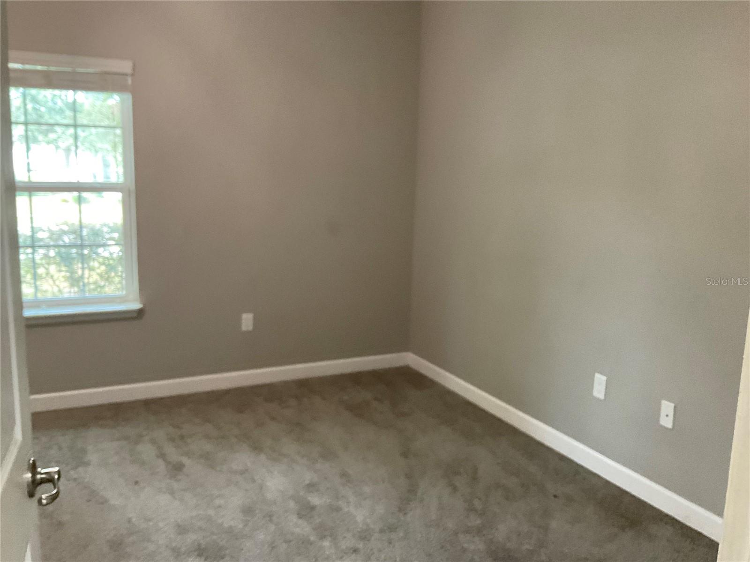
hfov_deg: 61.7
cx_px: 375
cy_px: 281
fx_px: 628
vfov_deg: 48.2
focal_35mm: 29
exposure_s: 1/60
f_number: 1.8
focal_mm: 3
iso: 250
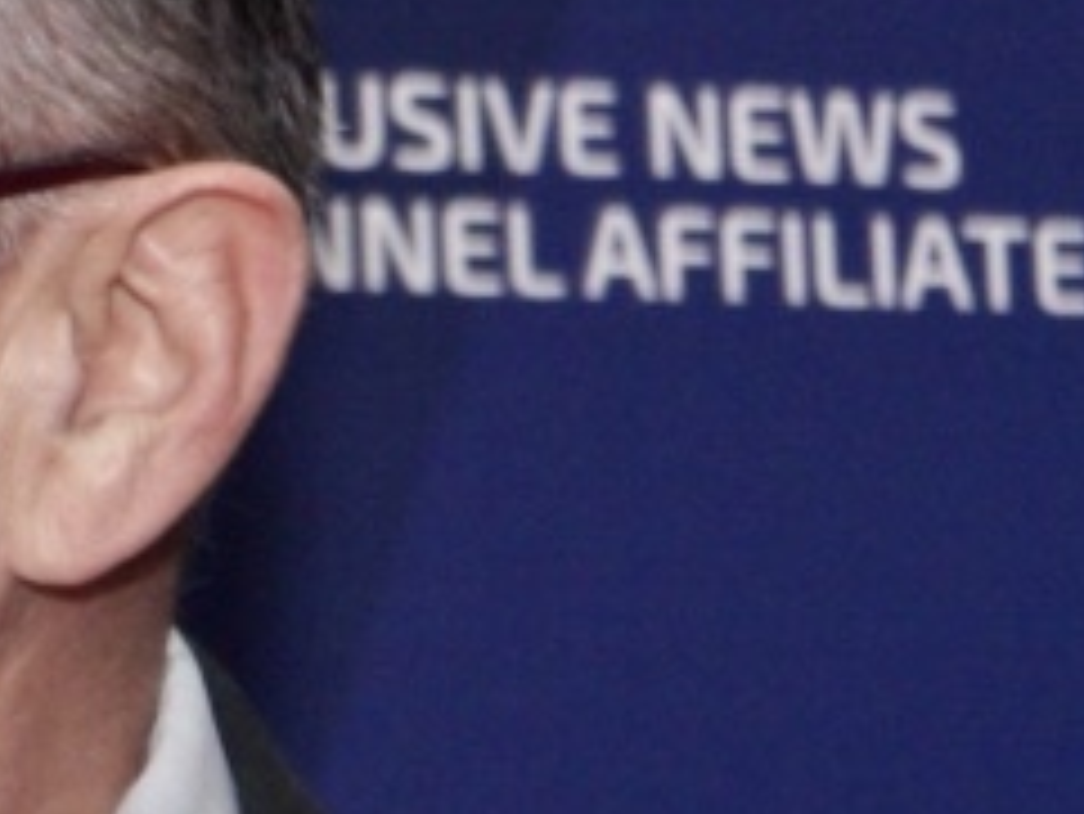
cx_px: -2253
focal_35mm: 451
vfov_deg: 3.3
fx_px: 14130
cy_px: 1165
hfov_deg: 4.2
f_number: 5.6
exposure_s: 1/160
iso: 1600
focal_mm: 70
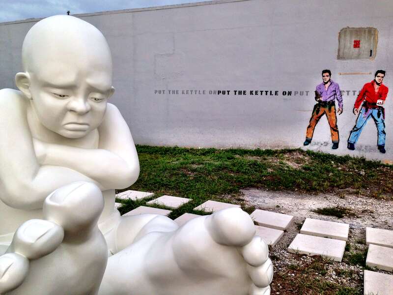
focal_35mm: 33
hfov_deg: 55.4
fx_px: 375
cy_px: 148
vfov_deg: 42.9
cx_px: 196
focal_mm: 4.12
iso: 50
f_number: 2.4
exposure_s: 1/488
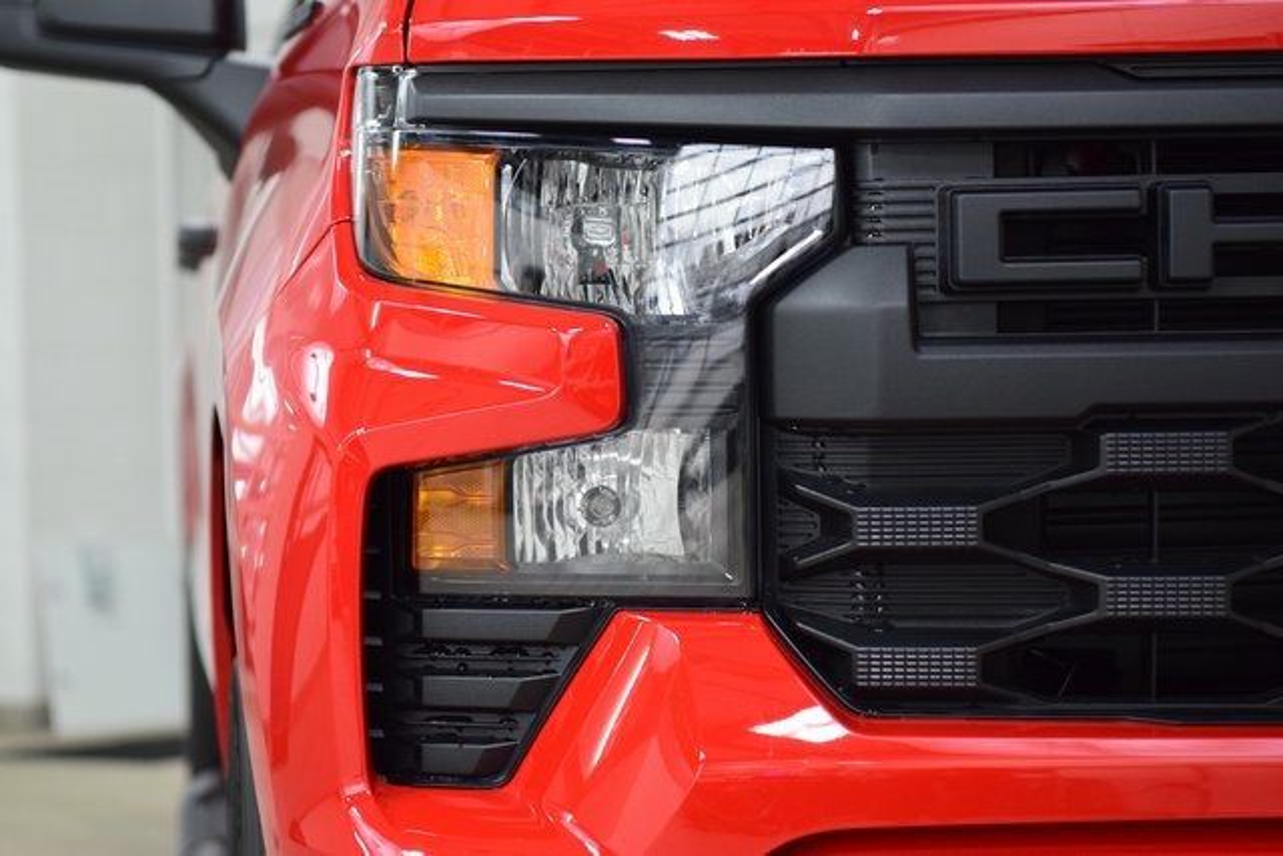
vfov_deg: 13.0
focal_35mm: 105
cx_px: 642
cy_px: 428
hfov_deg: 19.5
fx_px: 3743
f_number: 3.5
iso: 1600
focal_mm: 70
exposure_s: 1/125
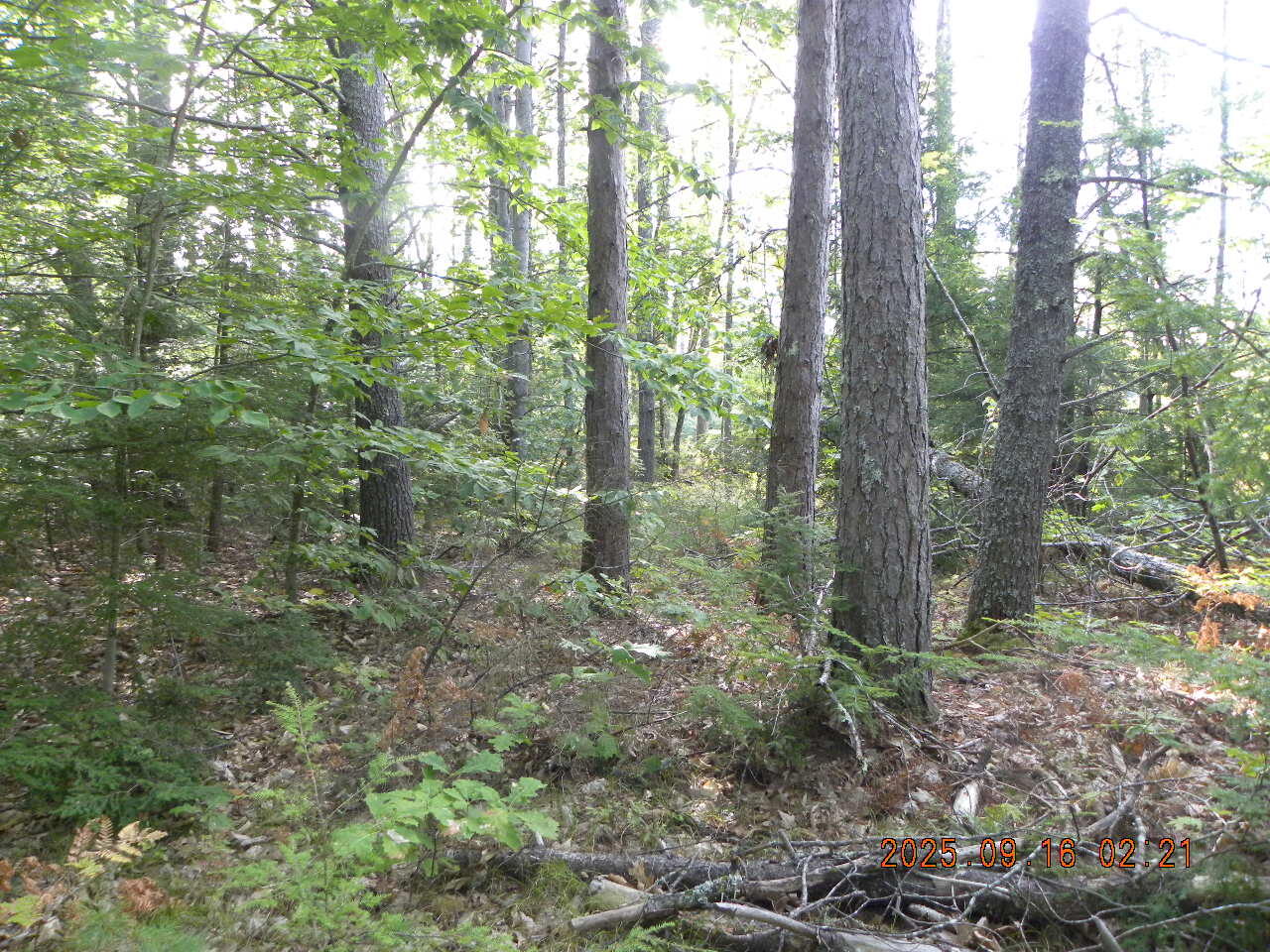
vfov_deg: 53.1
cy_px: 476
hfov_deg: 67.3
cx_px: 635
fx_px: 954
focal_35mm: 26
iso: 226
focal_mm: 4.6
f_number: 2.8
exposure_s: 1/69.5
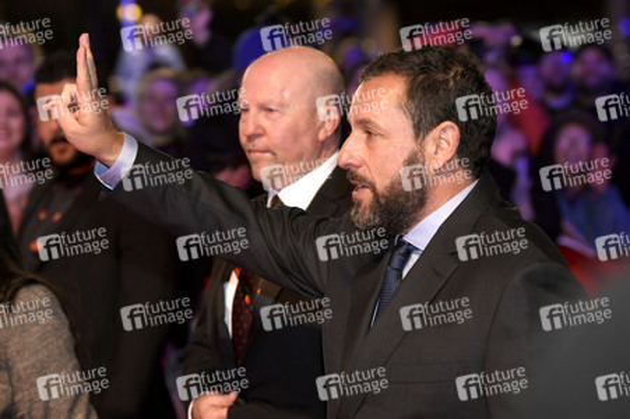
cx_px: 315
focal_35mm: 112
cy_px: 210
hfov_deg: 18.3
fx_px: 1959
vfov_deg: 12.2
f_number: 5
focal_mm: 112
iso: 1250
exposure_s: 1/200
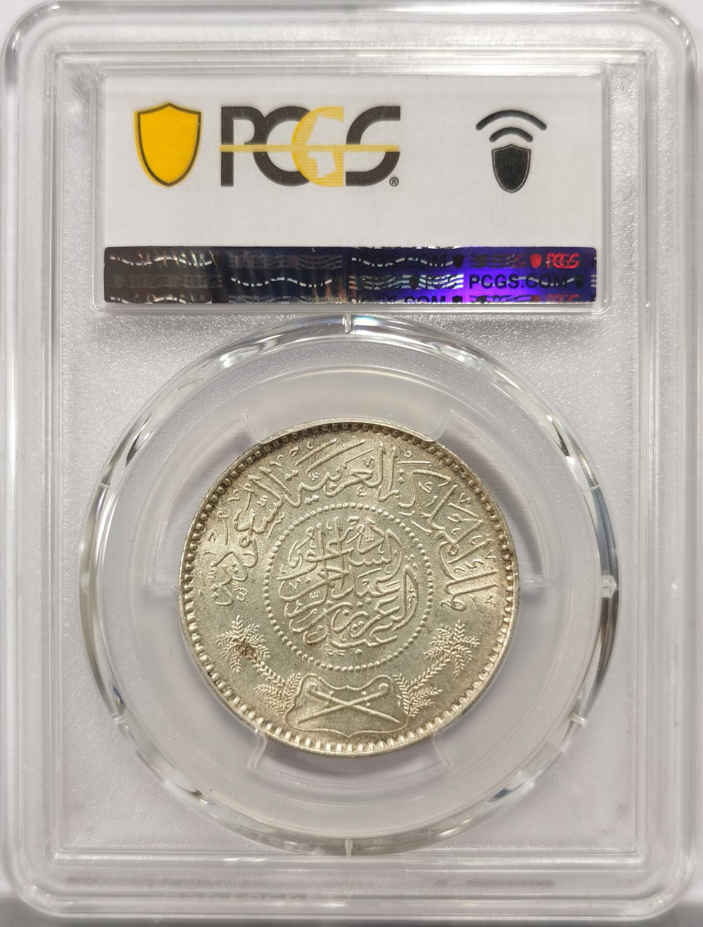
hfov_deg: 27.2
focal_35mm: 54
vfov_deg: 35.4
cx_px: 352
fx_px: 1452
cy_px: 464
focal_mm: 5.56
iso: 100
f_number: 16
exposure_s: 1/100
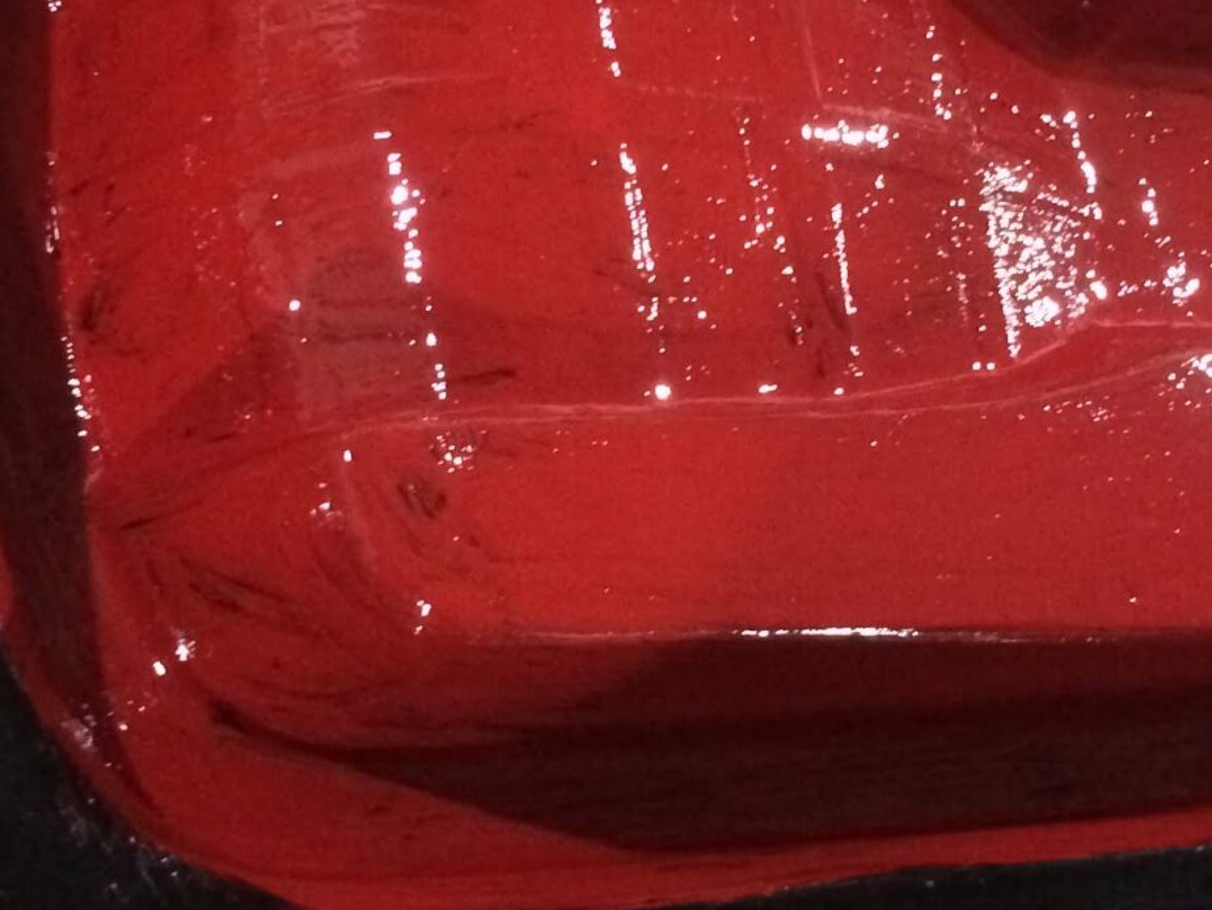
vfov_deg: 17.8
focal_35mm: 83
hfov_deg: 23.5
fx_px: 2906
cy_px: 359
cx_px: 765
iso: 500
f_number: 2.2
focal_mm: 4.12
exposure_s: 1/15
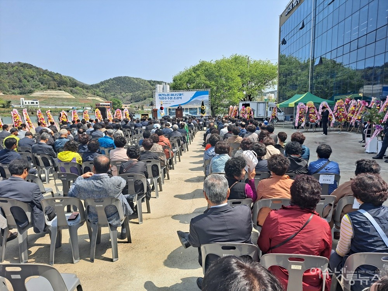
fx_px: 269
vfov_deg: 56.8
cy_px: 146
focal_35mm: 24
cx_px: 194
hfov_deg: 71.6
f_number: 1.8
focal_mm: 5.23
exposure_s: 1/753
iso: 25
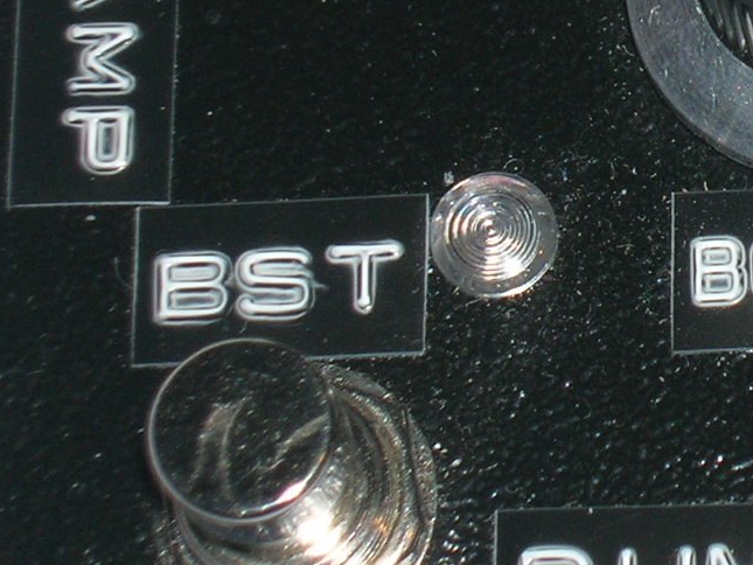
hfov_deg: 8.3
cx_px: 908
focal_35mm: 235
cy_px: 33
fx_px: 5113
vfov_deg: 6.3
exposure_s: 1/60.1
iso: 50
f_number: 4
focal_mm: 12.3
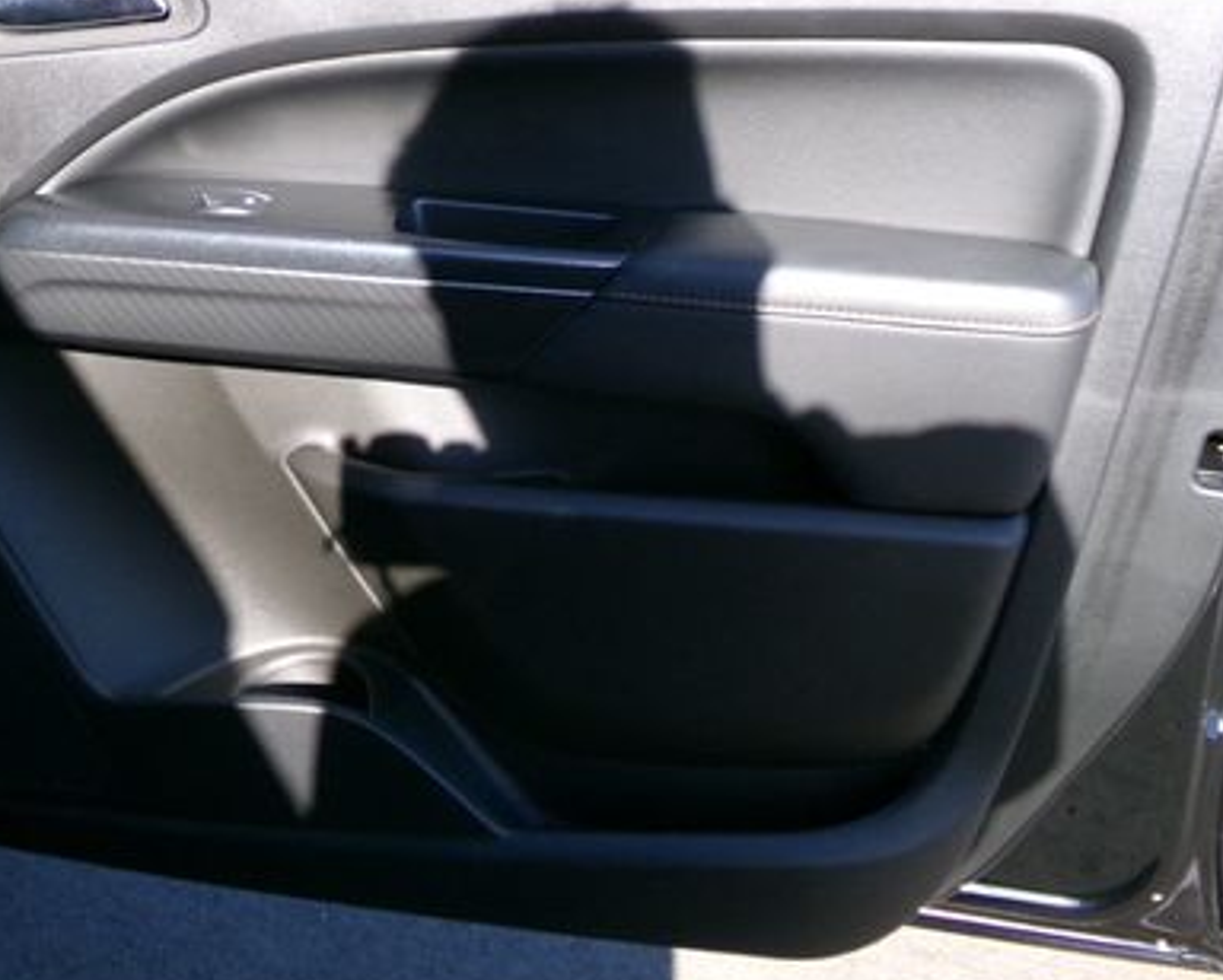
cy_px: 312
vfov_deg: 37.8
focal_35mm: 39
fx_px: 1413
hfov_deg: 46.0
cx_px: 392
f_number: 11.07
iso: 316
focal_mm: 4.3
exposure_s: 1/60
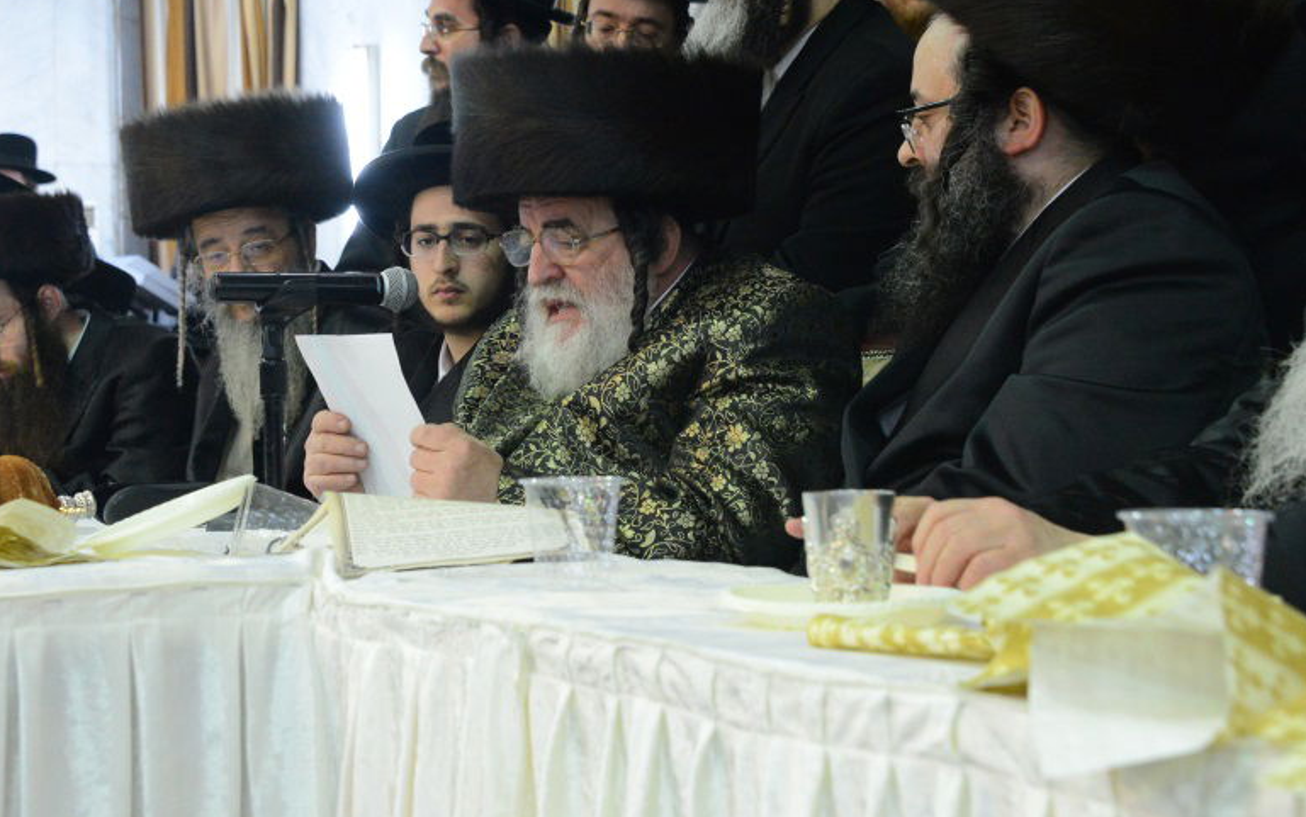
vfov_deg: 17.1
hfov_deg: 27.1
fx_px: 2706
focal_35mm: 76
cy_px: 288
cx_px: 554
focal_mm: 56
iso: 5000
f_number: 5.6
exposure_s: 1/100
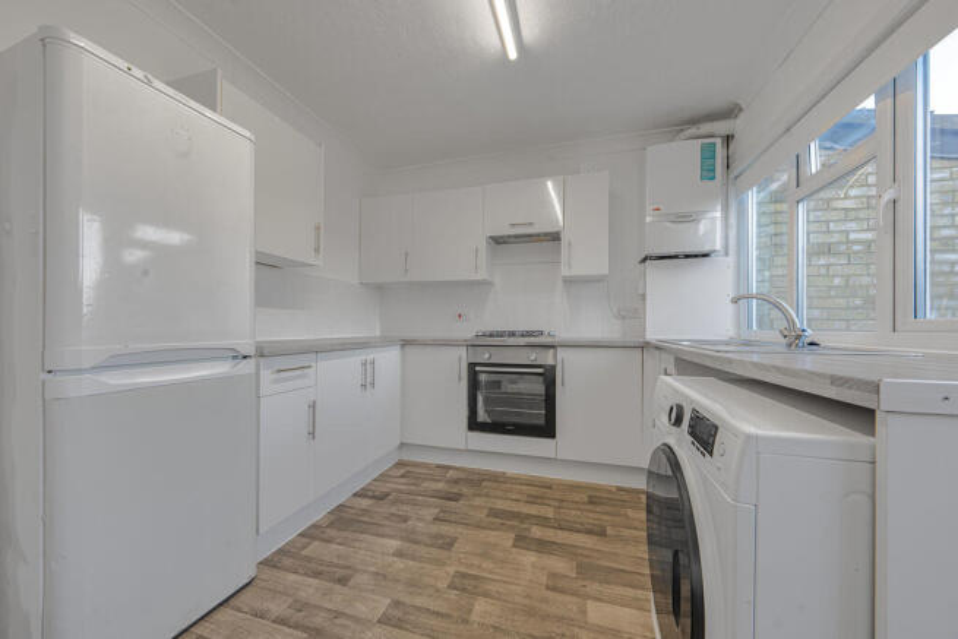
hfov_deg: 112.6
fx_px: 319
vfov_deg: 90.0
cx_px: 479
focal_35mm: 12
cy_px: 320
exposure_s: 1/10
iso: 320
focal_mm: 12
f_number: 9
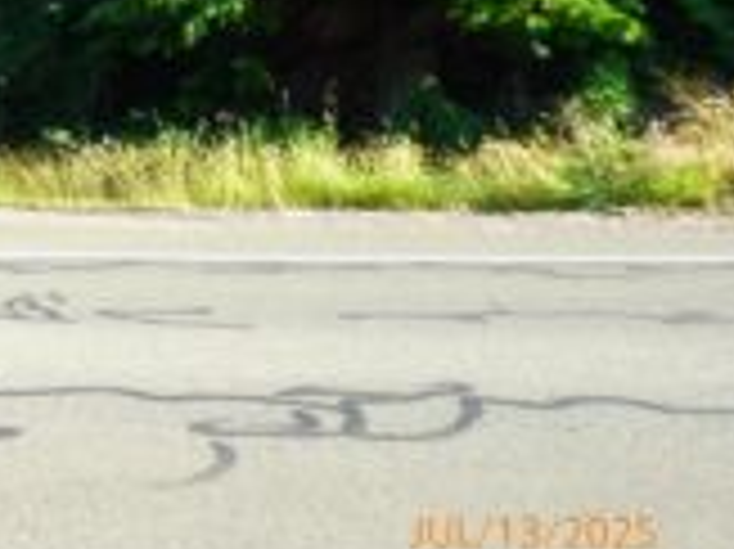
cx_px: -131
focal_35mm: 49
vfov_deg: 27.8
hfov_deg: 32.6
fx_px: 1038
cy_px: -9
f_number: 2.8
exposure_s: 1/200
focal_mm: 3.58
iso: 100
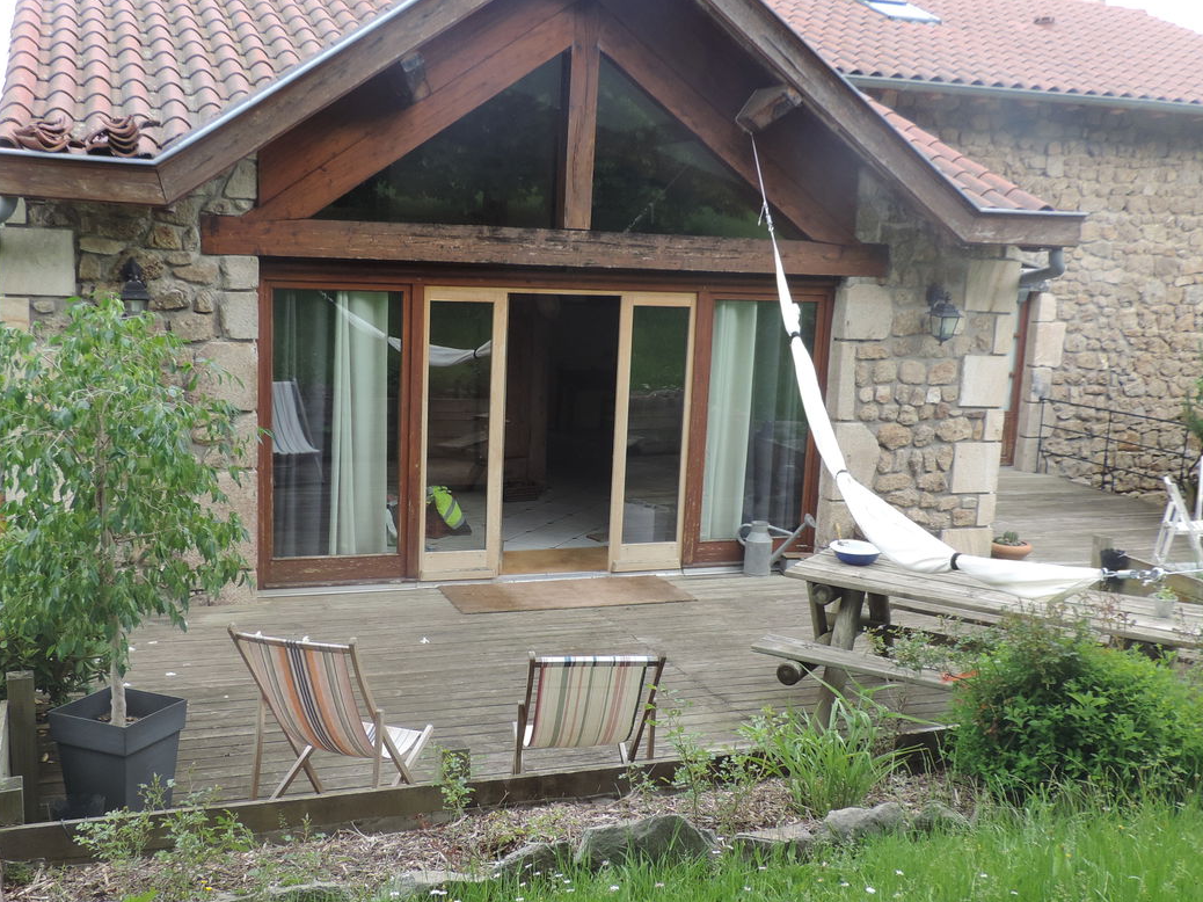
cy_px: 486
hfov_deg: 50.1
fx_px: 1286
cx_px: 545
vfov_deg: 38.6
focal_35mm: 37
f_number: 3
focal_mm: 4.3
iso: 80
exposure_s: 1/160
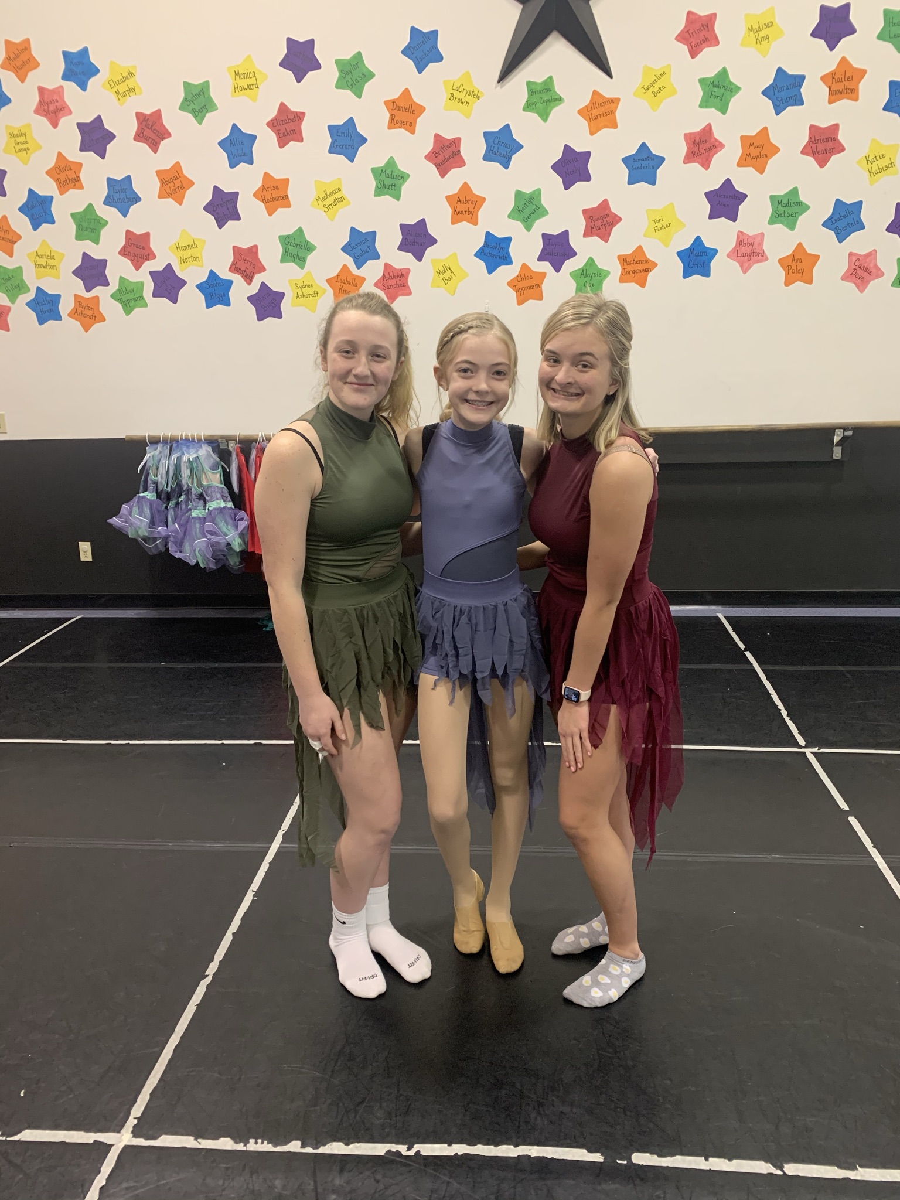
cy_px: 600
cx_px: 450
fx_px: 901
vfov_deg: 67.3
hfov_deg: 53.1
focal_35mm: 26
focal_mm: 4.25
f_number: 1.8
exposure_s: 1/60
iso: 200
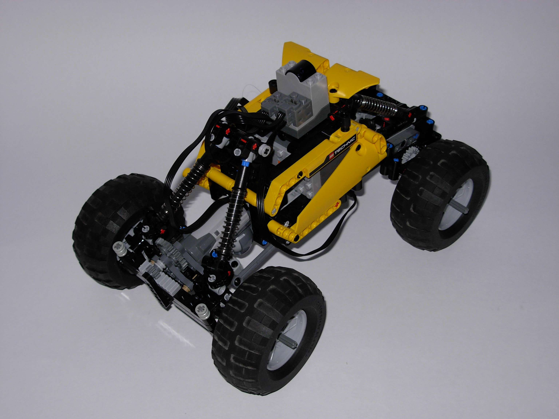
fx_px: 1130
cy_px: 210
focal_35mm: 70
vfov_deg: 21.0
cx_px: 280
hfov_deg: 27.8
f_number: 3.5
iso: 79
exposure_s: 1/32
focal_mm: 11.5
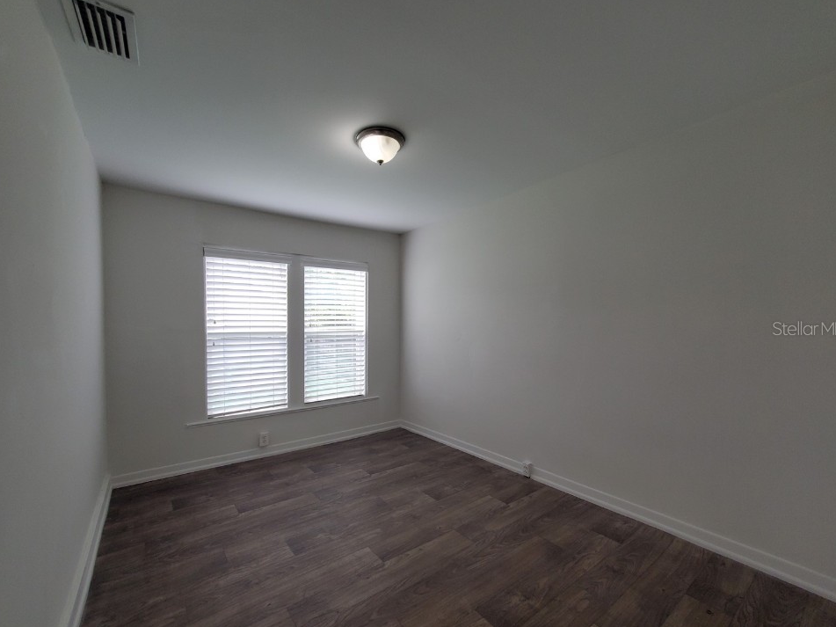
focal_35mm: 14
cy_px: 328
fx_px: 338
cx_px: 405
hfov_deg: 102.0
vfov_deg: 85.6
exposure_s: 1/59
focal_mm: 1.8
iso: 100
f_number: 2.2
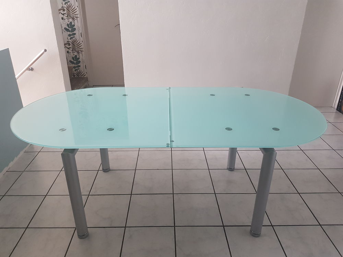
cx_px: 172
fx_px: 258
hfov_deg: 67.3
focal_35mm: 26
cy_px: 128
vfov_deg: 53.1
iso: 160
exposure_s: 1/50
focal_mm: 4.2
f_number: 1.7
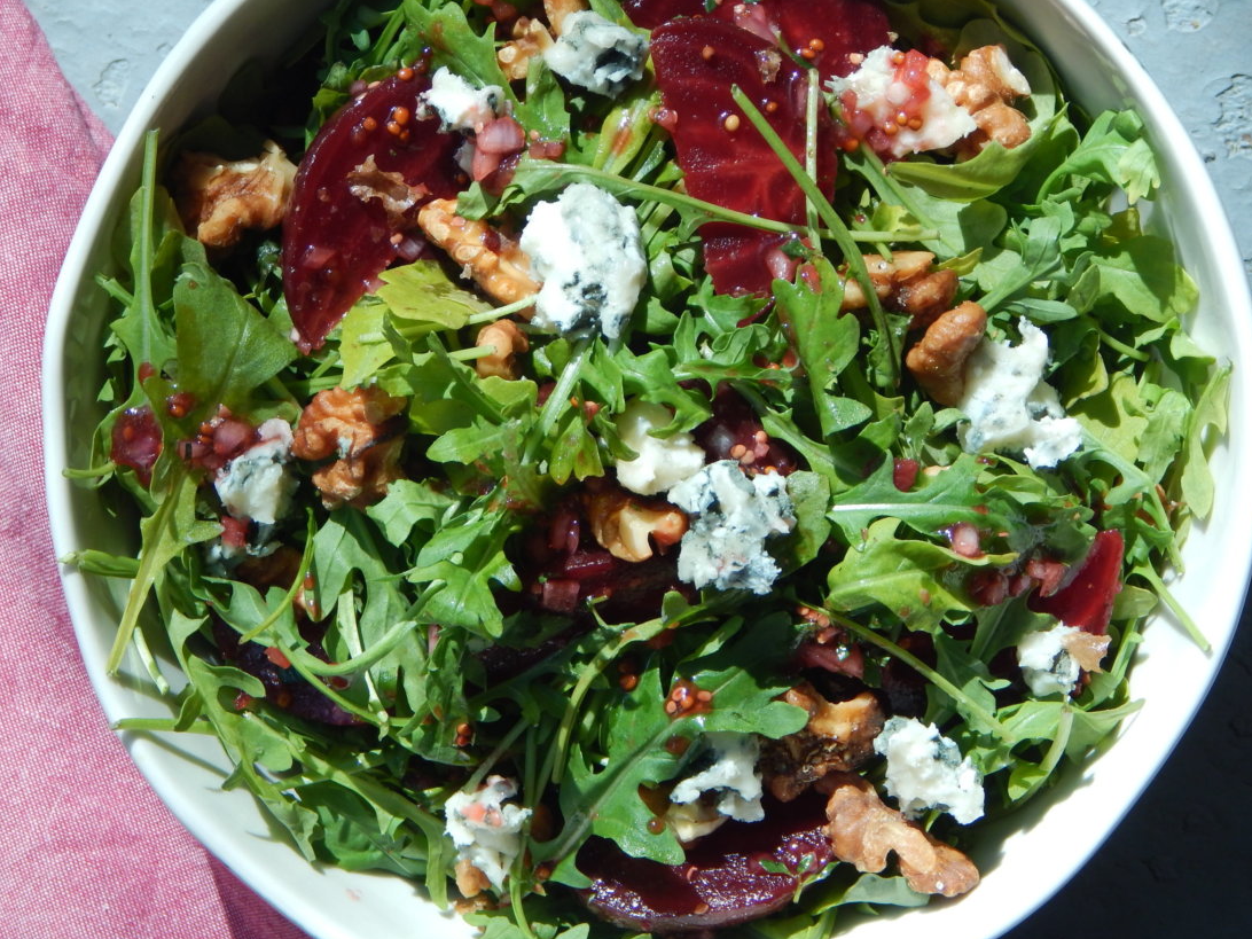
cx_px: 626
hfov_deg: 13.7
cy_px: 431
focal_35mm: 144
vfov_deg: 10.3
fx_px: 5208
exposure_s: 1/500
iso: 125
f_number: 4.8
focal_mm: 23.4
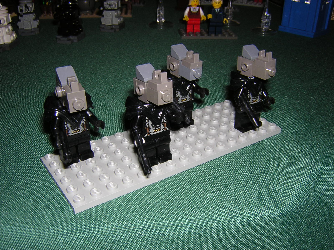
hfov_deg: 51.4
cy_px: 125
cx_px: 167
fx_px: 347
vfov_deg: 39.7
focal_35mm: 36
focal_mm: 4.7
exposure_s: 1/60.1
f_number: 5.2
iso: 100
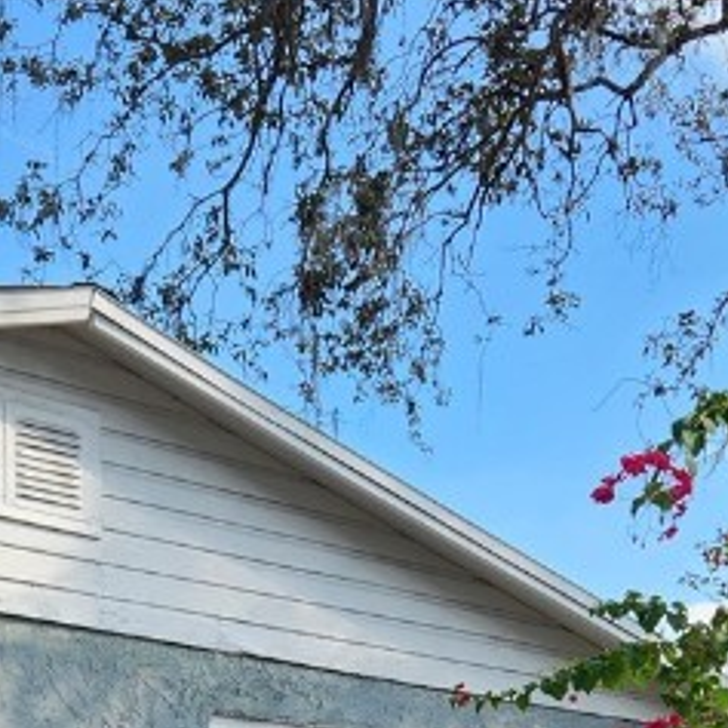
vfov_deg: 18.4
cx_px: 194
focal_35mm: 88
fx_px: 2094
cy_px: 928
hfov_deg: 19.6
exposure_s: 1/494
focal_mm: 5.4
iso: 20
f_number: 1.8
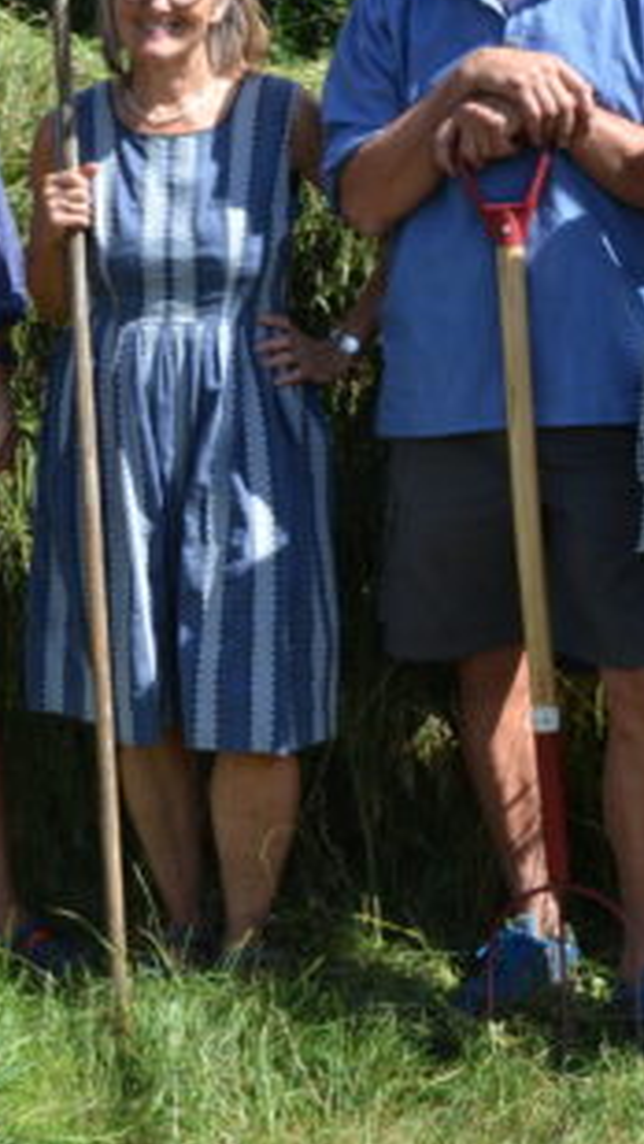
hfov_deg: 12.2
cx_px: 141
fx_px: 3003
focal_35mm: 99
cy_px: 387
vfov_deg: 21.5
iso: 100
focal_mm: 30
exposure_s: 1/200
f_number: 7.1
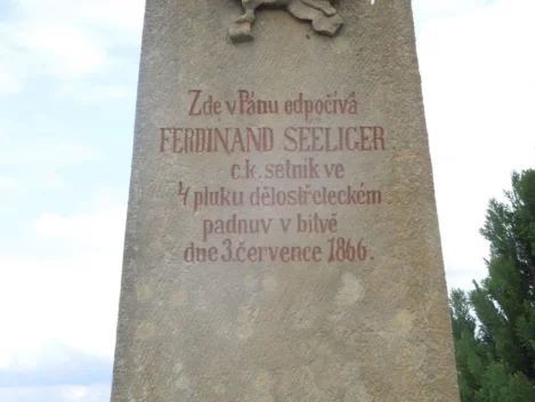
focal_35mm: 78
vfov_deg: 18.9
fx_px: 1206
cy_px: 201
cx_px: 268
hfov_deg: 25.0
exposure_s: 1/1000
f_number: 4.5
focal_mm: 14.1
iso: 400
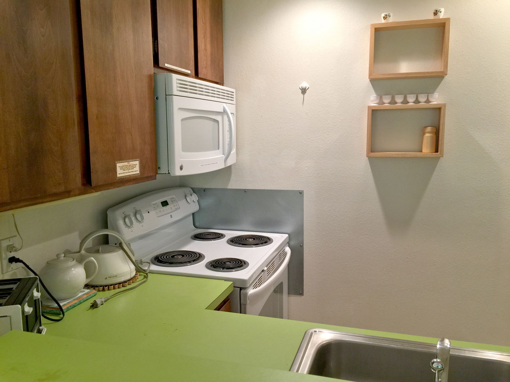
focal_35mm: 29
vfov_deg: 48.2
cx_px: 255
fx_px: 427
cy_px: 191
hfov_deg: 61.7
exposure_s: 1/15
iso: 32
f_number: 2.2
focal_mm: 4.15
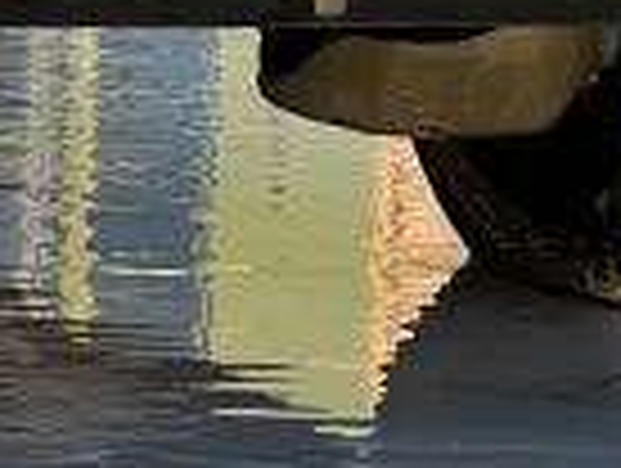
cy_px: -652
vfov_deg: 3.5
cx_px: -423
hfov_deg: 4.6
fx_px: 7620
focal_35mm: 424
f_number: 2.8
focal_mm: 9
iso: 50
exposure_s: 1/99
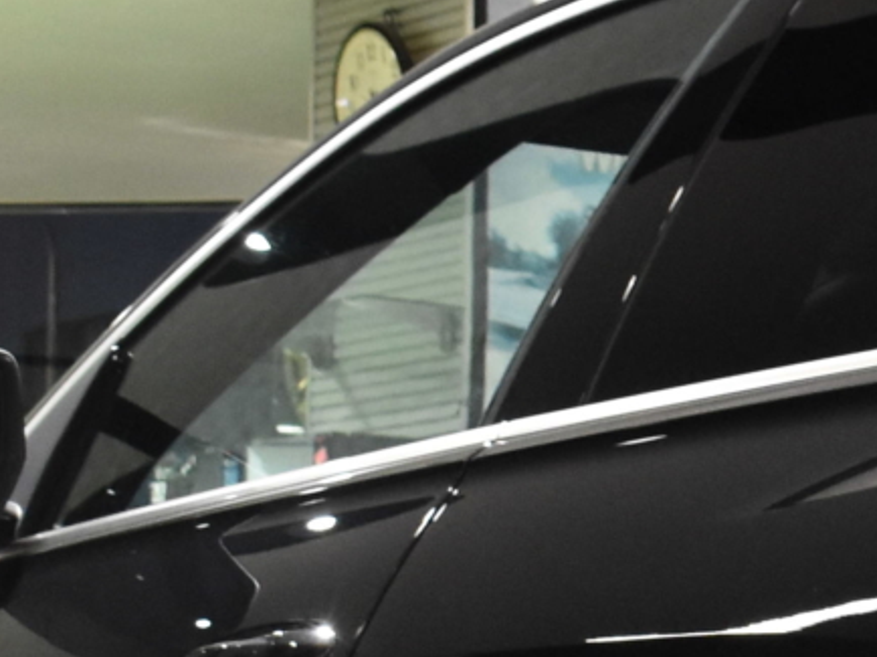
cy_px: 1042
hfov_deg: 10.1
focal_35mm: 179
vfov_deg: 8.1
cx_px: 1819
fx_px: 4528
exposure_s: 1/30
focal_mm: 21
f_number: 5
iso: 1600
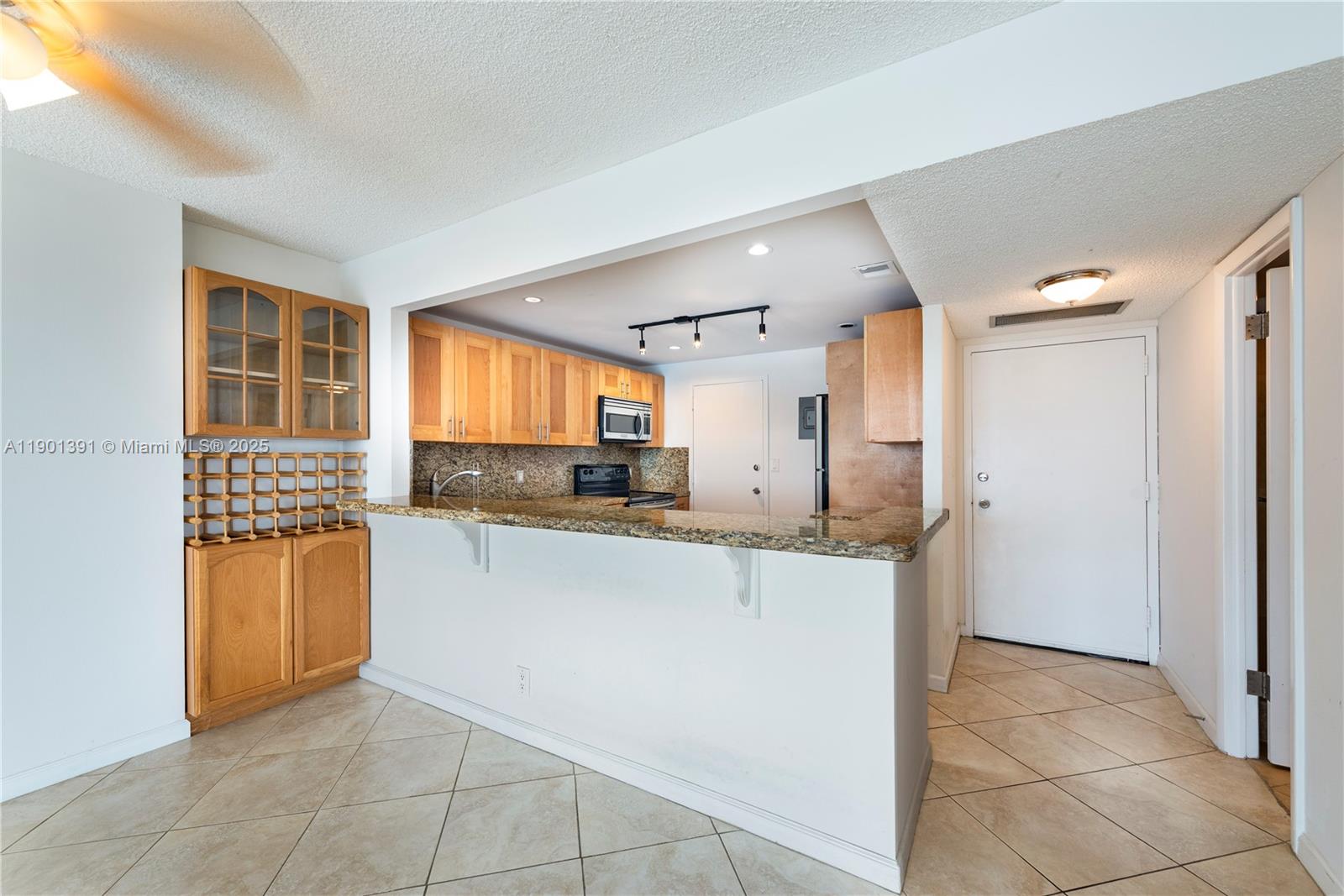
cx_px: 672
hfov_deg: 104.2
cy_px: 448
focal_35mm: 14
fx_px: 523
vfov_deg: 81.2
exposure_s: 1/6
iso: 640
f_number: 9
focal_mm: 14
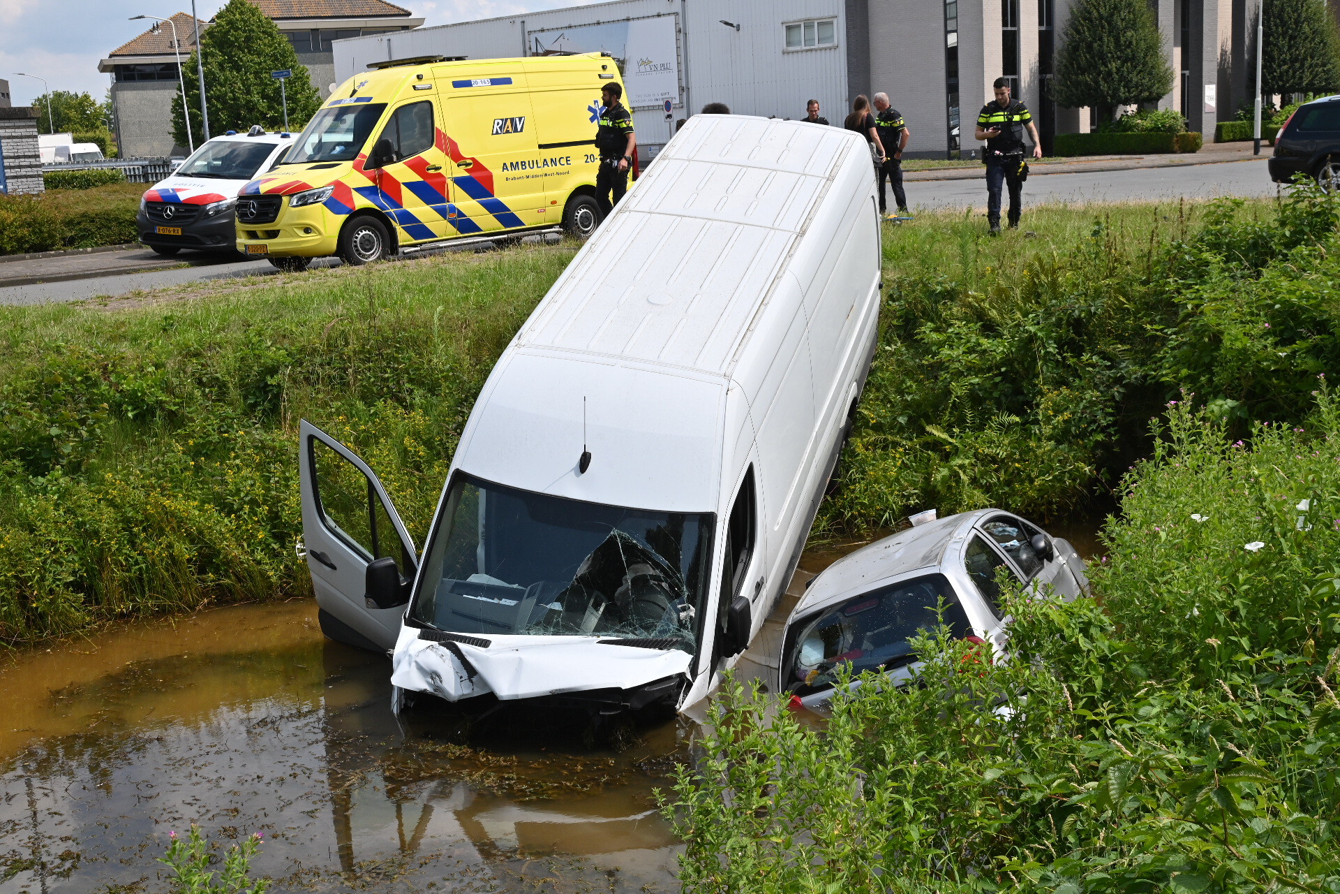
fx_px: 1638
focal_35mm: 44
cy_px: 447
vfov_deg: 30.5
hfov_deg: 44.5
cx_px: 670
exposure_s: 1/400
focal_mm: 44
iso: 400
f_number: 13
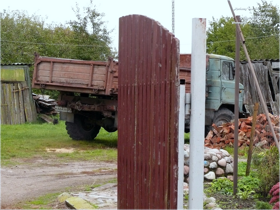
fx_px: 954
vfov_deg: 12.6
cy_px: 105
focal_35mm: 118
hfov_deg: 16.7
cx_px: 140
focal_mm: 22.4
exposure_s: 1/400
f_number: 4
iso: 400
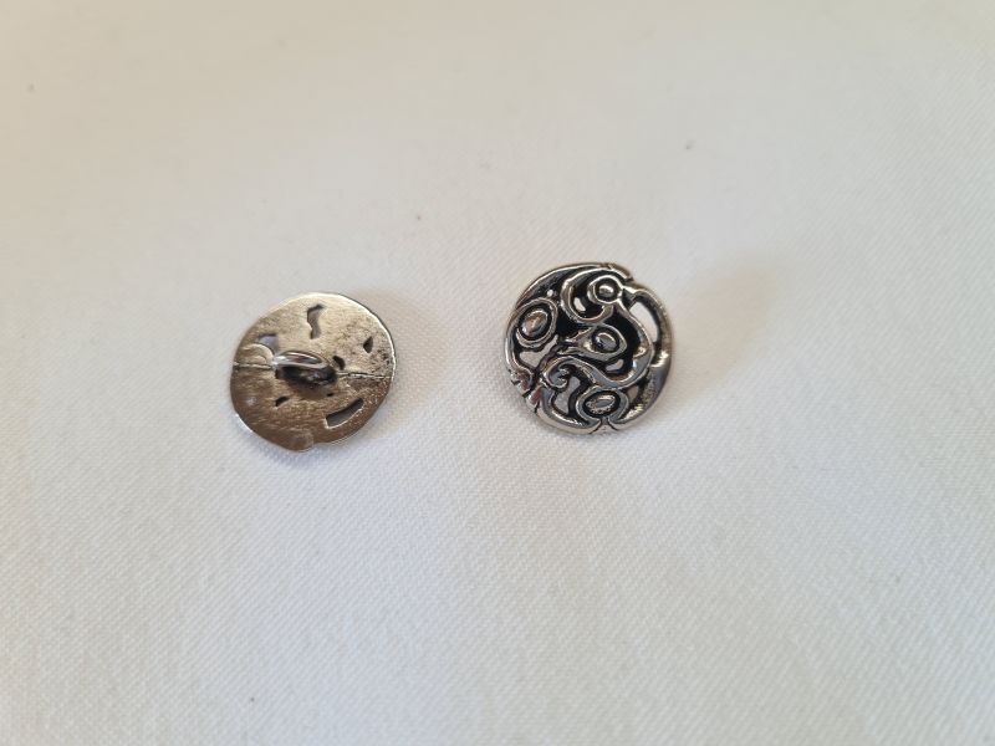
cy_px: 373
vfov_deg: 53.1
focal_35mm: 26
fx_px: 747
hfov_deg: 67.3
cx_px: 498
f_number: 1.8
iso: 50
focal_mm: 5.4
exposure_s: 1/251
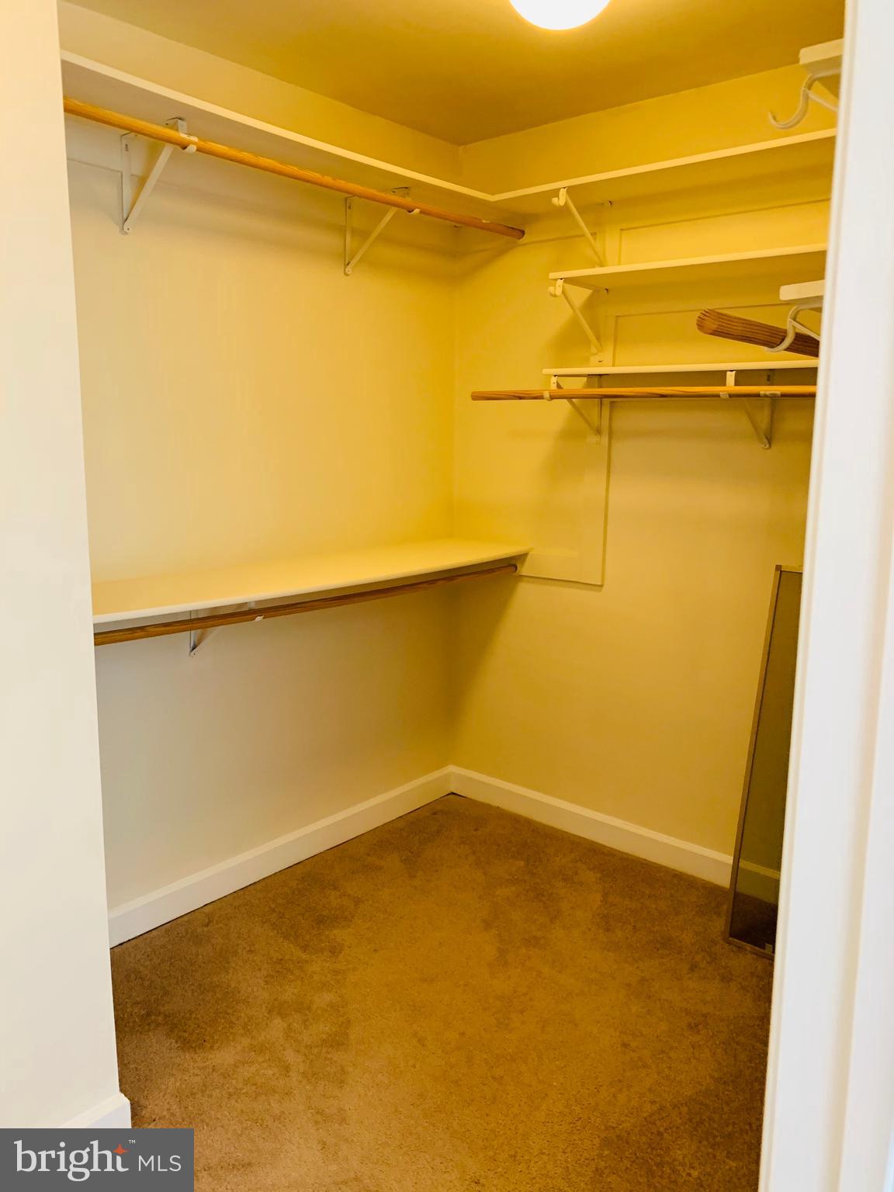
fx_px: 895
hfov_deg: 53.1
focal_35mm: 26
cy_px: 596
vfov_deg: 67.3
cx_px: 447
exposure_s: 1/60
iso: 160
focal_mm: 4.25
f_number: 1.8
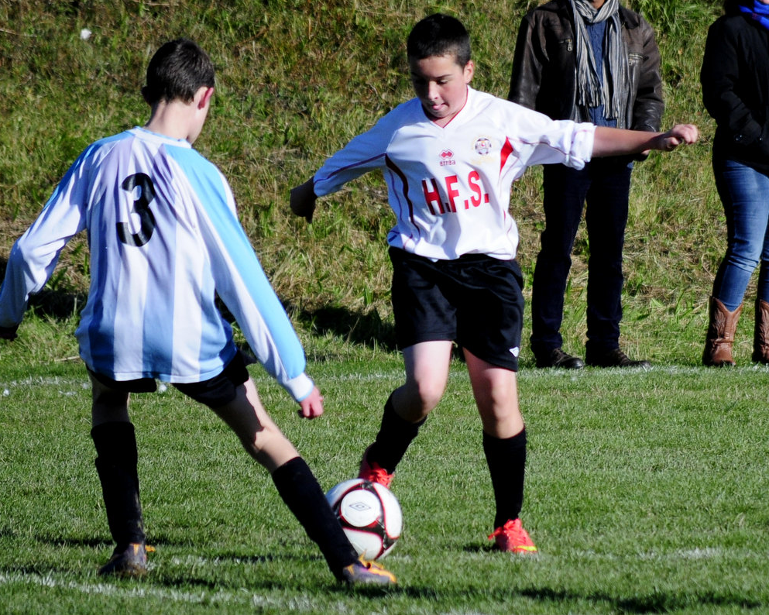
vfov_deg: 4.6
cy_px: 307
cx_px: 331
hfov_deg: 5.7
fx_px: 7737
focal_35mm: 340
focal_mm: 200
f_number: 5.6
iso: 400
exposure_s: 1/1600
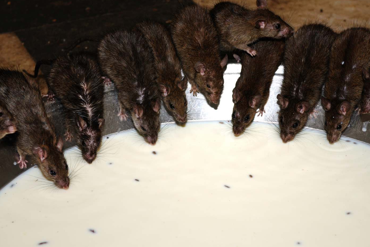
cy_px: 124
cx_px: 208
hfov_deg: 21.1
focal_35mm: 97
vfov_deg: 14.2
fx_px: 993
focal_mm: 55
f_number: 5.6
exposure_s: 1/60
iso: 320
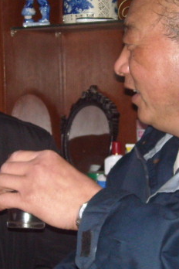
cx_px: 103
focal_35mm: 107
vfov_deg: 19.1
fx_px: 798
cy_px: 145
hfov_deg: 12.8
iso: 200
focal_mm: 5.7
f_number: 2.8
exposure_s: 1/60
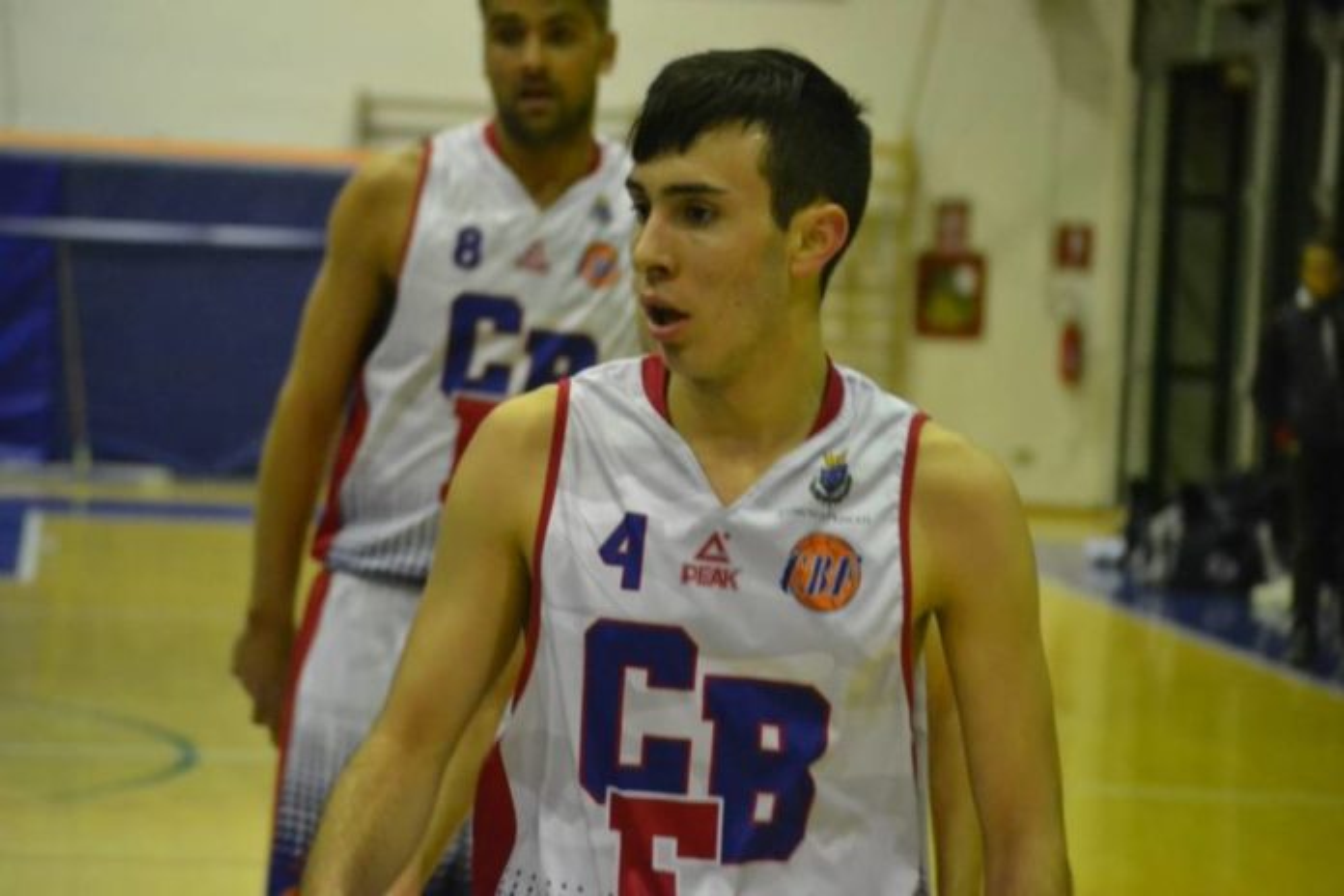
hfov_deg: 14.9
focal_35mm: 138
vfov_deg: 9.9
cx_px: 672
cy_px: 448
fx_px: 5152
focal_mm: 92
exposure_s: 1/100
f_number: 4.5
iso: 3200
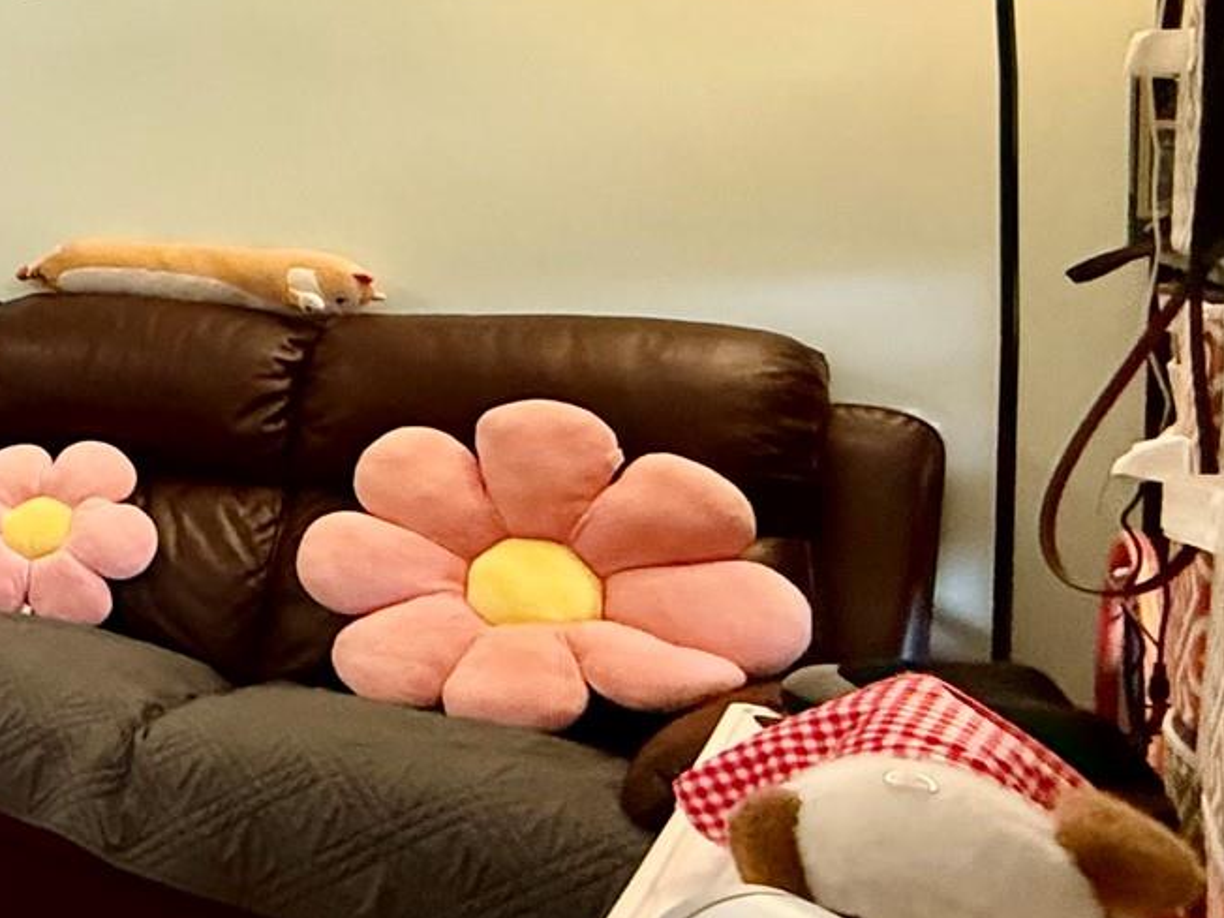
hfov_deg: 27.1
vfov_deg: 32.2
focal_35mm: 44
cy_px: 216
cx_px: -680
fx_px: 1556
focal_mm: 2.22
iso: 500
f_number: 2.2
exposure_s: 1/60
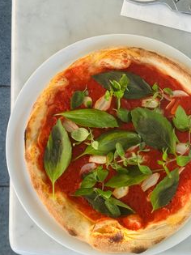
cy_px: 170
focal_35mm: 65
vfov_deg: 29.6
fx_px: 479
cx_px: 114
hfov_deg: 22.5
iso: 100
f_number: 1.78
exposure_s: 1/116
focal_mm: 6.76
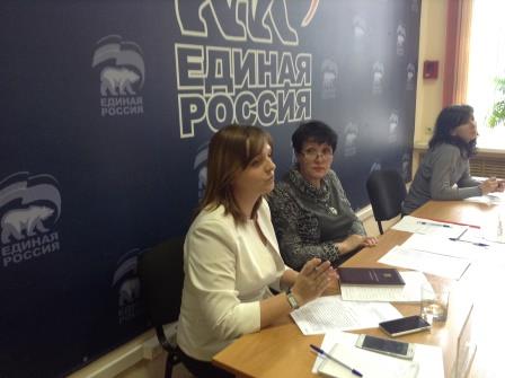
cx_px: 252
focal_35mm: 33
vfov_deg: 42.9
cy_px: 189
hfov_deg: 55.4
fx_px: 481
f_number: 2.4
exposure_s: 1/24
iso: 100
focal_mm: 3.3
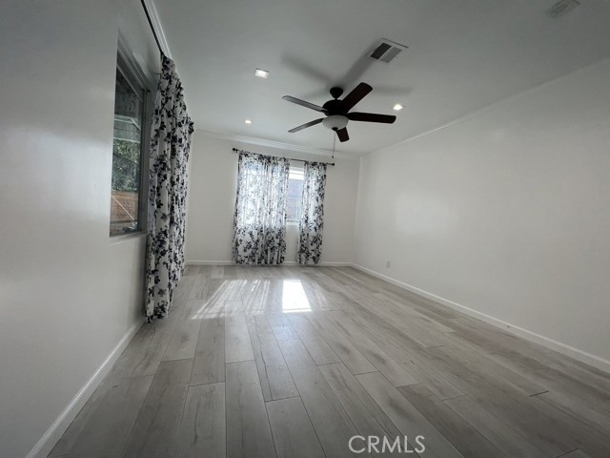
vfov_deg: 89.9
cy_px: 229
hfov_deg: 106.2
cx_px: 305
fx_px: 229
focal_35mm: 13
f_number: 1.8
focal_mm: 1.57
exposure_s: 1/217
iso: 32
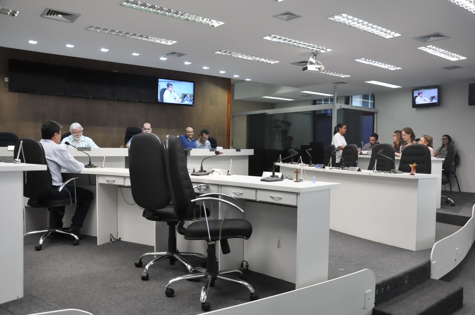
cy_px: 158
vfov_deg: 41.6
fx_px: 415
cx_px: 238
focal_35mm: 32
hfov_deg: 59.6
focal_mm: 21
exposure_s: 1/125
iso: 2000
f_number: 5.6
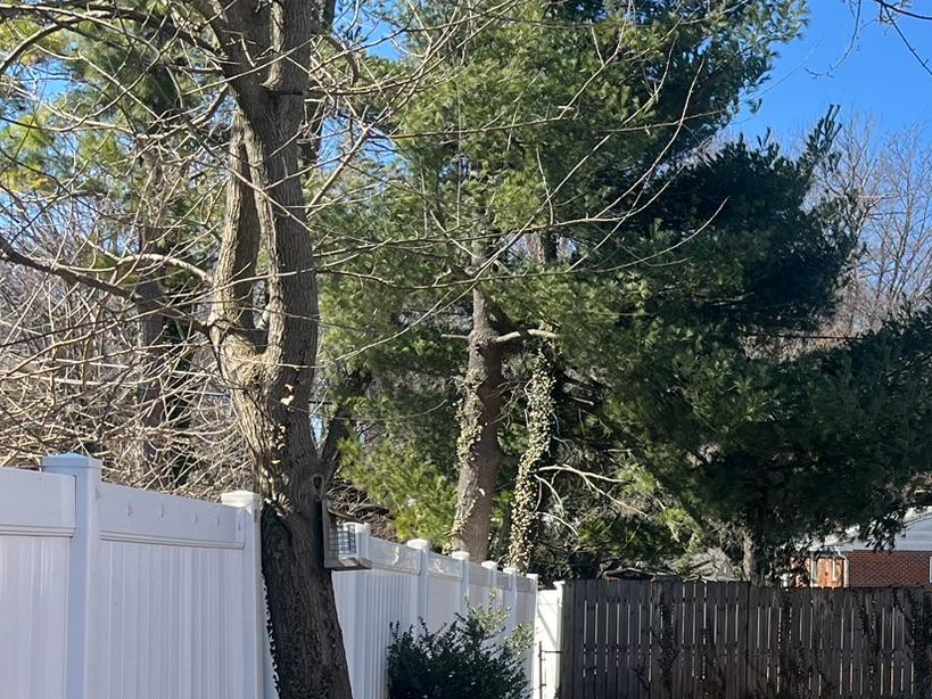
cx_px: 946
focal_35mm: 65
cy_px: 521
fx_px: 1750
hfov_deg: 27.9
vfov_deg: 22.4
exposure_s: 1/1580
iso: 50
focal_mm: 5.1
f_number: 1.6
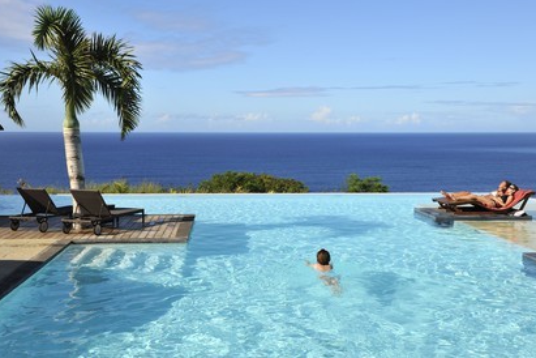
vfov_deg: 27.5
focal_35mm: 49
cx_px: 270
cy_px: 178
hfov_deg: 40.3
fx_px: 729
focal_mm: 48
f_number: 18
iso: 200
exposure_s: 1/160
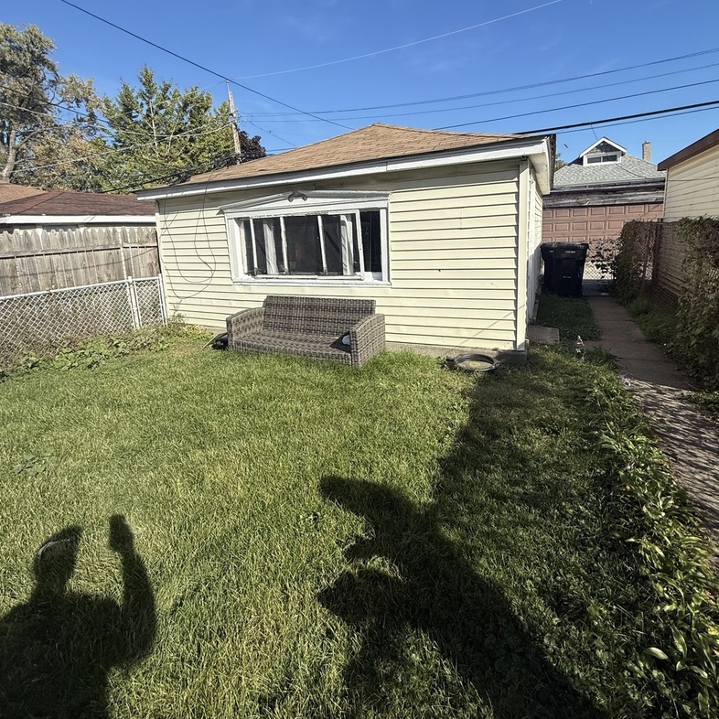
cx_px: 365
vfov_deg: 83.4
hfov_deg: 84.0
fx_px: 399
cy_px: 304
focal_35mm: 17
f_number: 2.2
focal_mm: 2.22
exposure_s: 1/2611
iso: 50
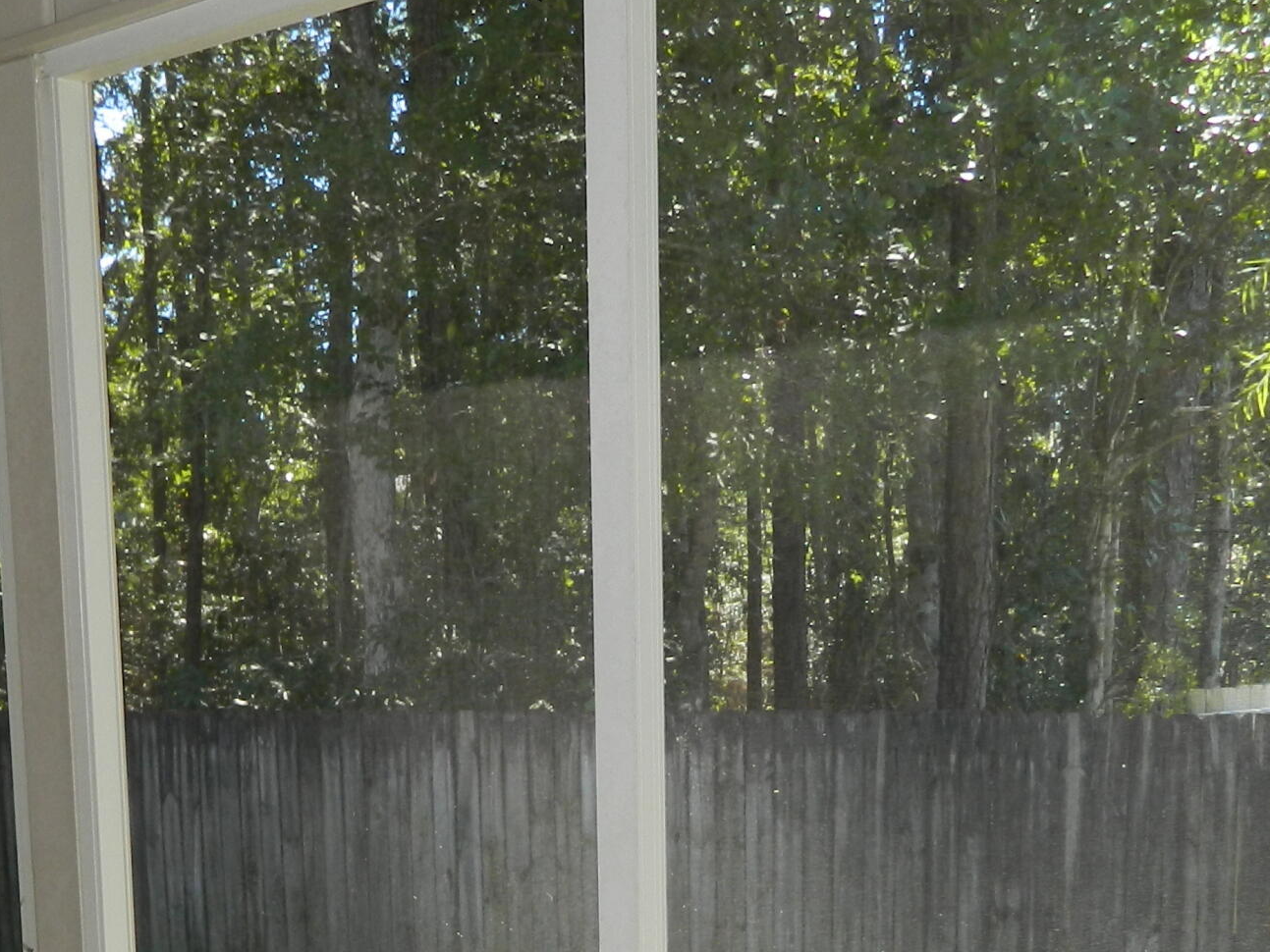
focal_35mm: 58
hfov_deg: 32.8
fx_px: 2128
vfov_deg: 24.0
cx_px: 386
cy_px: 973
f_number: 3.1
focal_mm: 4.5
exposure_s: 1/100
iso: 80
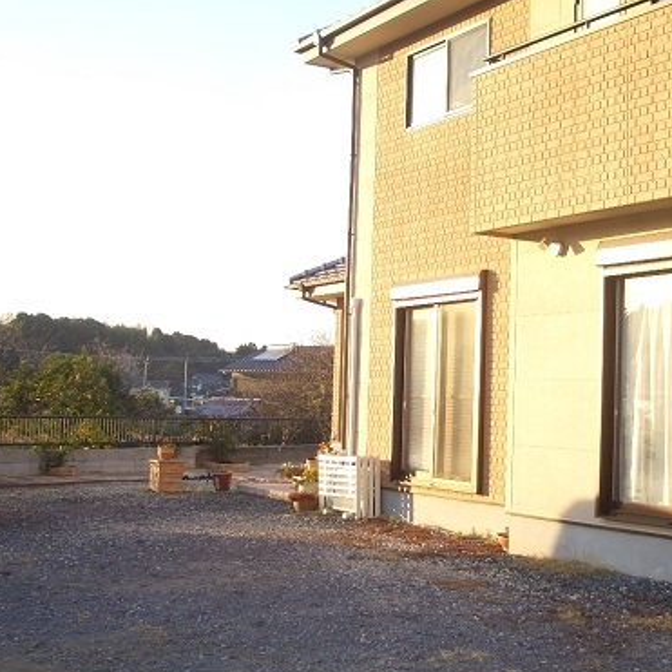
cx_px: 391
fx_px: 1098
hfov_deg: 34.0
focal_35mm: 50
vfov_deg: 34.0
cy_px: 344
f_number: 2.6
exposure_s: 1/200
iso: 50
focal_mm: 5.8
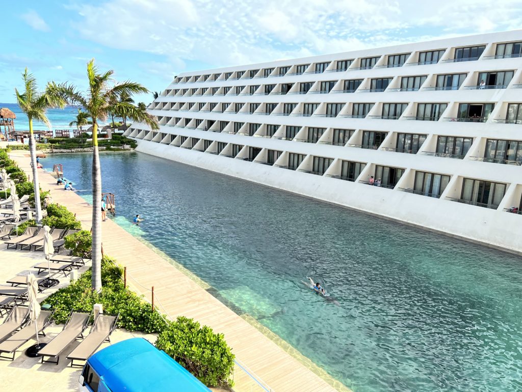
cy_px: 196
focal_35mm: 26
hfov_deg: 67.3
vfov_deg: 53.1
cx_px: 261
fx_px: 392
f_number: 1.5
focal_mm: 5.7
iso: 50
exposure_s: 1/2457
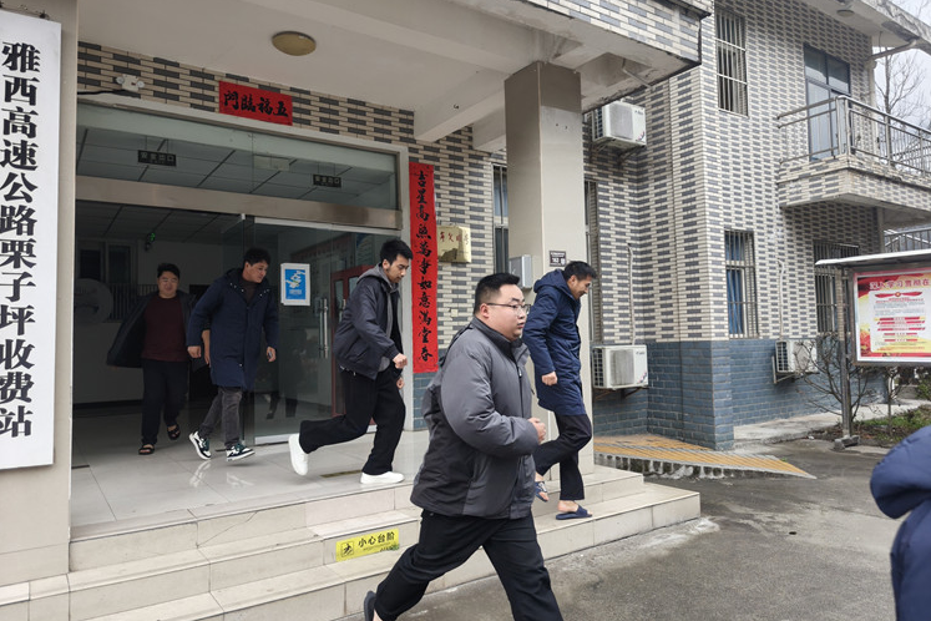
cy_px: 304
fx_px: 621
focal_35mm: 24
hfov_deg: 73.7
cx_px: 465
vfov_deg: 53.1
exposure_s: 1/700
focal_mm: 6.06
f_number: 1.6
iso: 250
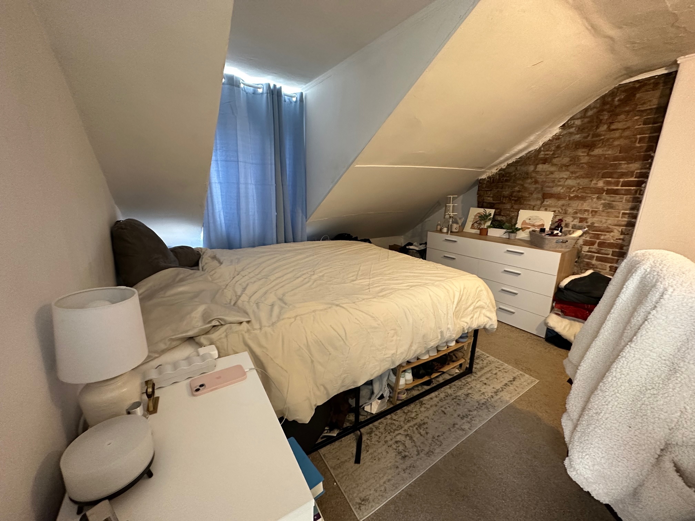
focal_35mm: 14
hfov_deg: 102.1
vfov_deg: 85.7
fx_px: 281
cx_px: 348
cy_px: 260
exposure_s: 1/60
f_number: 2.2
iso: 500
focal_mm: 2.22
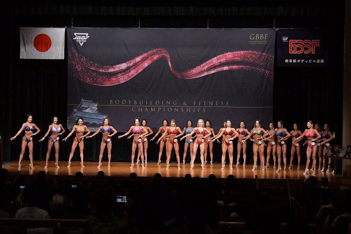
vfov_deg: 18.9
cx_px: 176
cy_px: 117
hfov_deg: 28.1
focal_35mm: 72
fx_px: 702
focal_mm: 48
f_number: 5.6
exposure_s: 1/400
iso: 5000
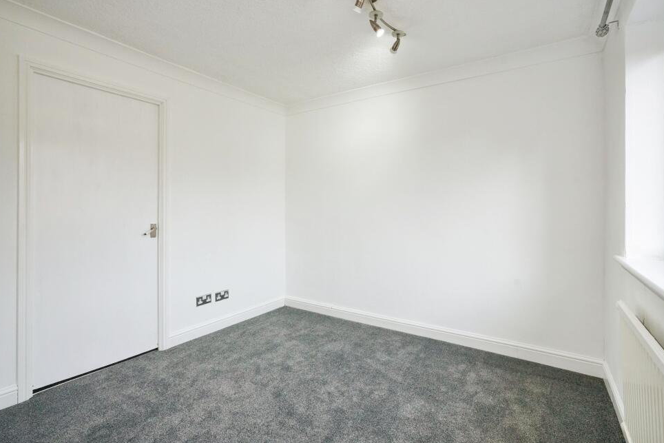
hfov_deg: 93.2
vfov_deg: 70.4
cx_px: 343
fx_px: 314
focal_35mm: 17
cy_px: 211
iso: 2000
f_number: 9
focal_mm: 16
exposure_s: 1/160
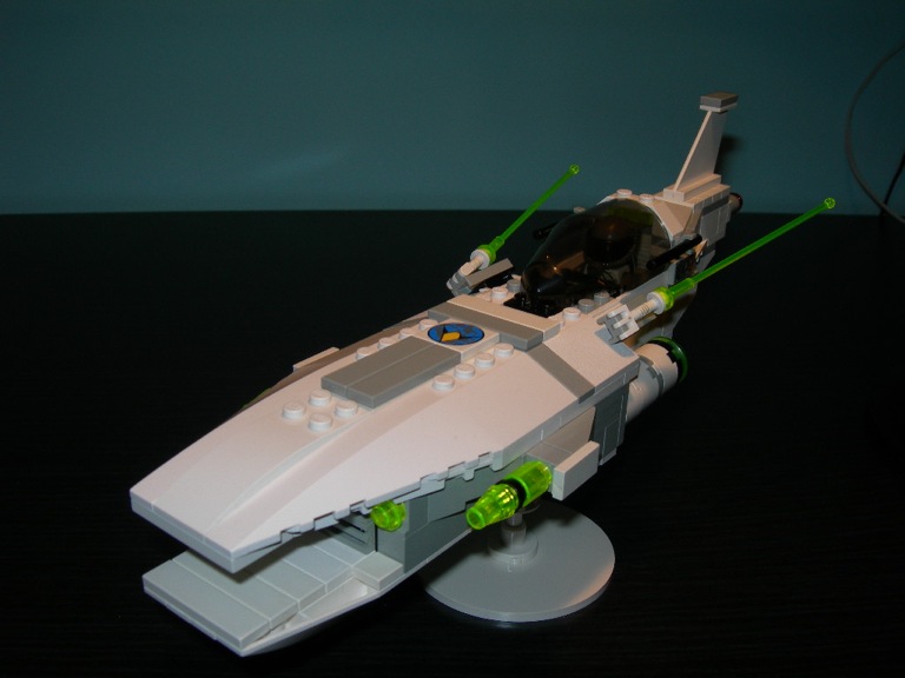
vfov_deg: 37.7
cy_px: 339
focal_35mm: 38
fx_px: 993
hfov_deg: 49.0
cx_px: 452
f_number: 4.8
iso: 50
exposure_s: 1/60.1
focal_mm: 7.8
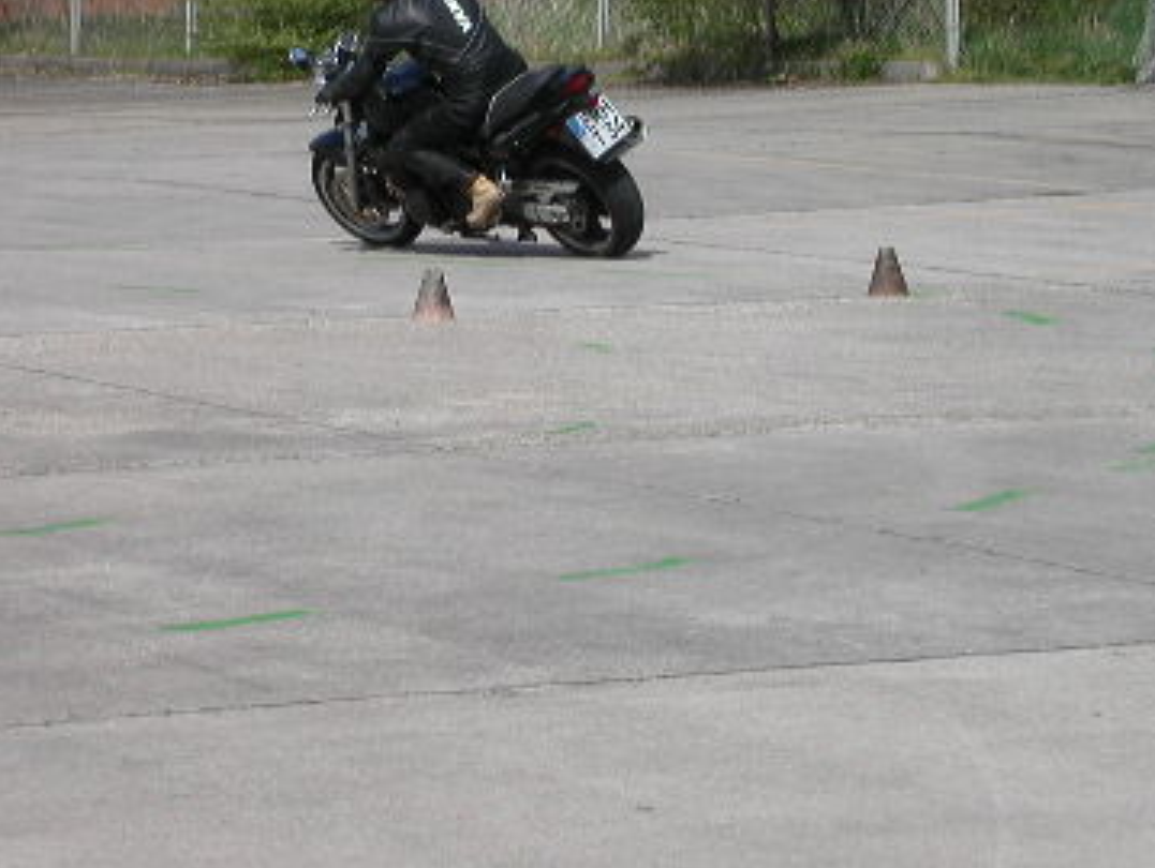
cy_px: 228
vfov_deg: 7.3
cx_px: 508
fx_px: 6780
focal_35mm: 203
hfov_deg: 9.7
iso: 100
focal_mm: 23.4
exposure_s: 1/750
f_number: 5.6
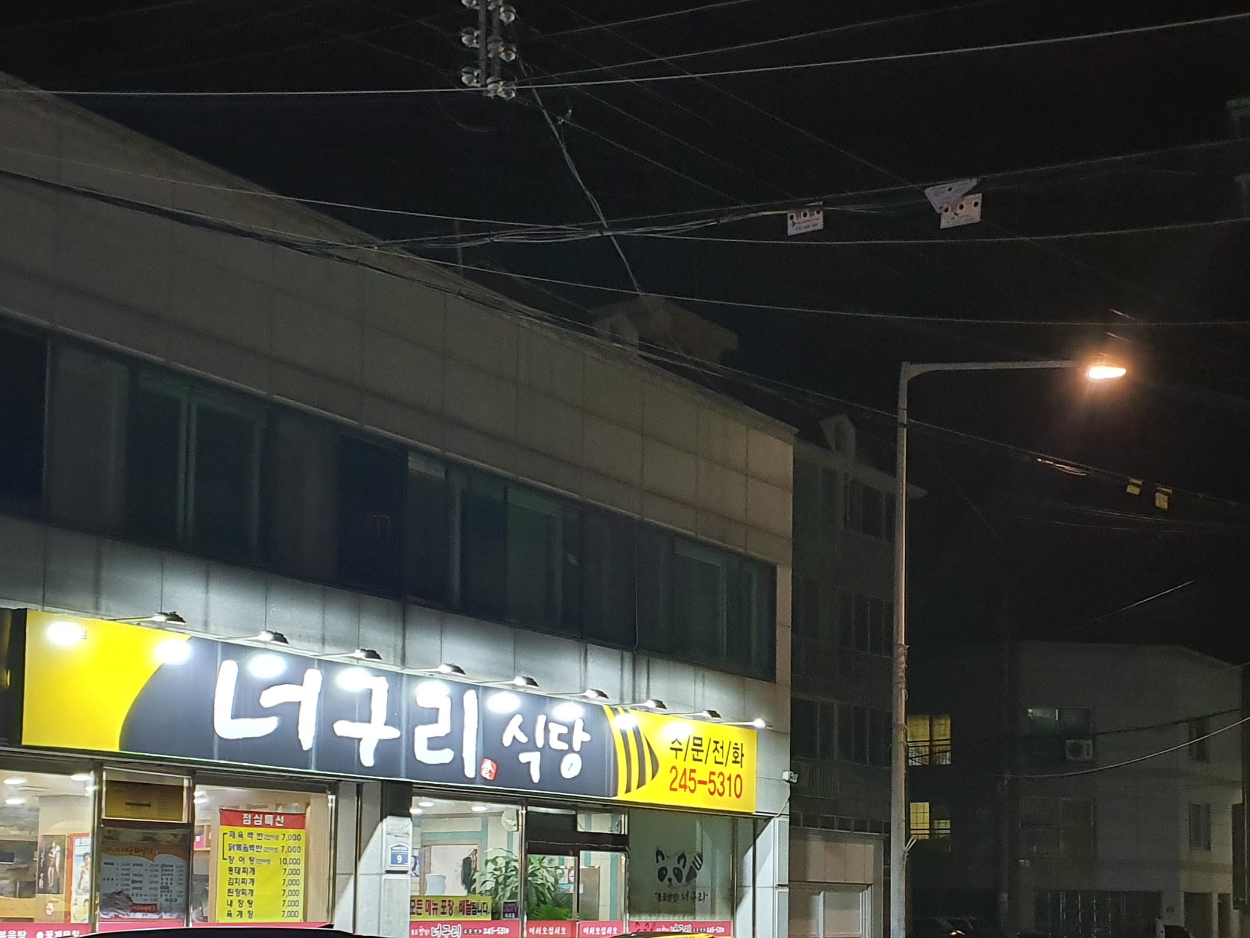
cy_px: 774
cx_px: 670
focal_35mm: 49
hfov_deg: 38.9
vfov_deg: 28.9
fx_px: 1770
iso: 500
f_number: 2.4
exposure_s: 1/40
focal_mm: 4.3
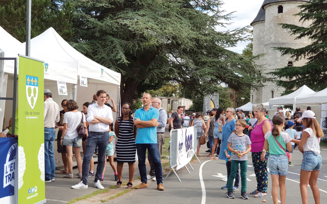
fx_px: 499
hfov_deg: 36.3
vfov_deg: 23.1
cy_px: 114
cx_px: 163
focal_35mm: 56
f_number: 2.4
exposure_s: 1/498
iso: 25
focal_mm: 6
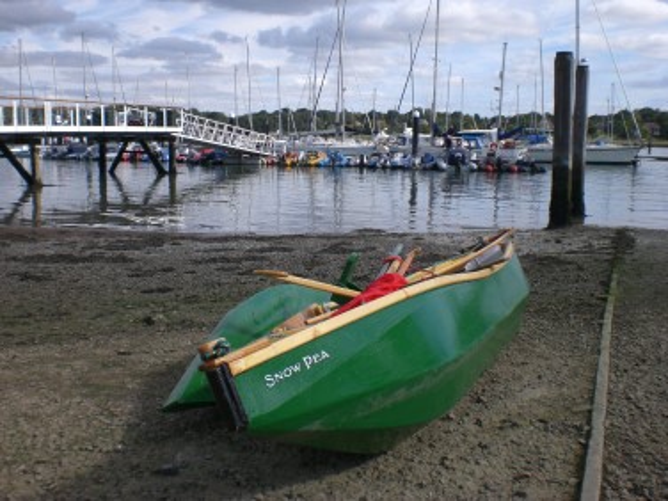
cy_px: 250
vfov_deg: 37.7
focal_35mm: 38
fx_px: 733
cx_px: 334
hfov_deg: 49.0
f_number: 4.4
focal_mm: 6.3
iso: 50
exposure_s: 1/400
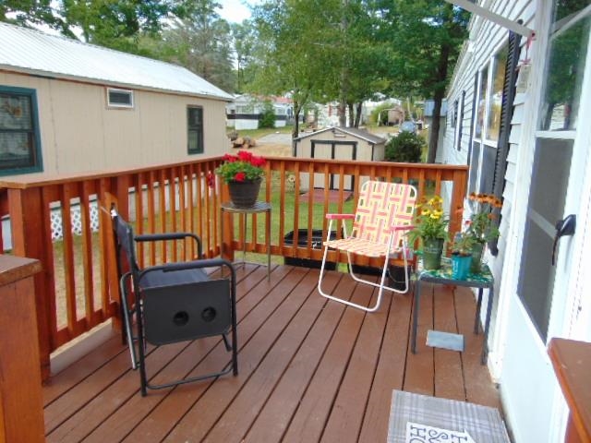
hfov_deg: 69.4
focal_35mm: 25
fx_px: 427
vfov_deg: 54.9
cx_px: 296
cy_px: 222
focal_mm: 4.5
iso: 80
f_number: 3
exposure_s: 1/250
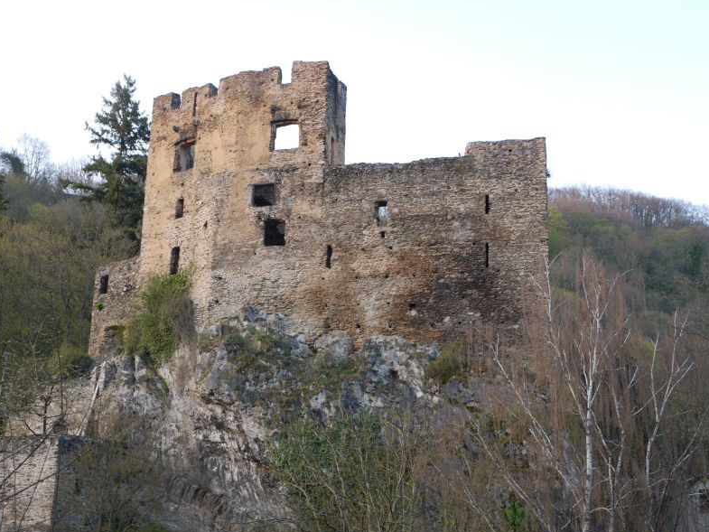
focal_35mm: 53
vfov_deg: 27.5
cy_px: 266
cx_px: 356
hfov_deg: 36.2
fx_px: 1086
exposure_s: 1/40
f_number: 5
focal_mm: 26
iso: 100
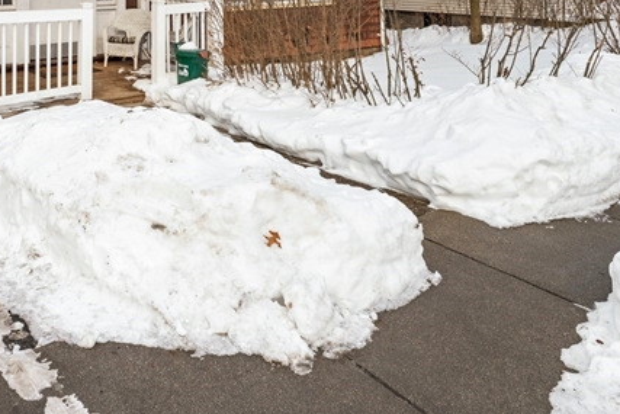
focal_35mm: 36
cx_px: 142
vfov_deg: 32.0
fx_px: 628
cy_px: -47
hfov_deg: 50.0
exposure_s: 1/100
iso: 1250
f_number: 11
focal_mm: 15.2
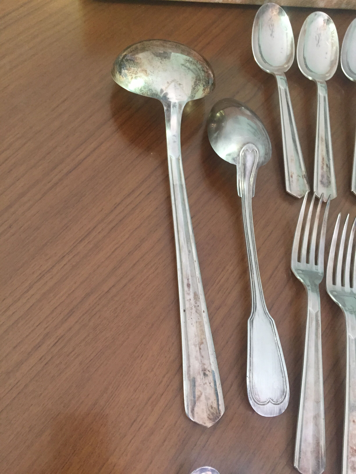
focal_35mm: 29
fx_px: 398
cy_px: 237
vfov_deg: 61.7
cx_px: 178
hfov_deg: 48.2
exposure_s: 1/33
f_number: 2.2
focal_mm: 4.15
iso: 200
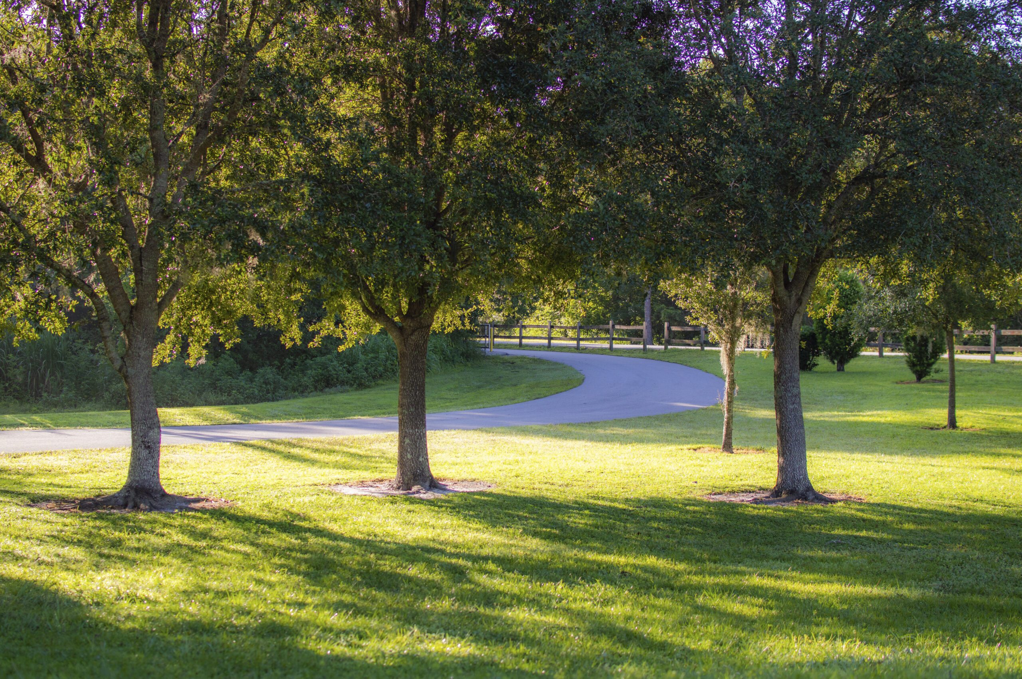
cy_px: 340
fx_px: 1489
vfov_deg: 25.7
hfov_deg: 37.9
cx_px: 511
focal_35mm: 52
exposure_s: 1/640
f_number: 2.5
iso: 200
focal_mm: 35
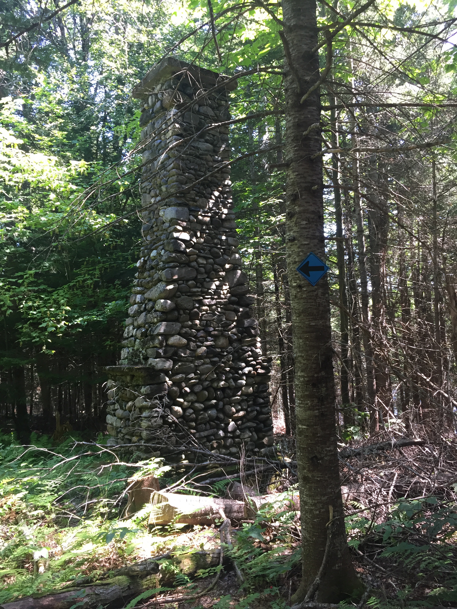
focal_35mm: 29
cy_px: 304
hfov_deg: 48.2
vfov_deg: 61.7
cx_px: 228
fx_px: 510
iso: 32
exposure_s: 1/40
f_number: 2.2
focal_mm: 4.15
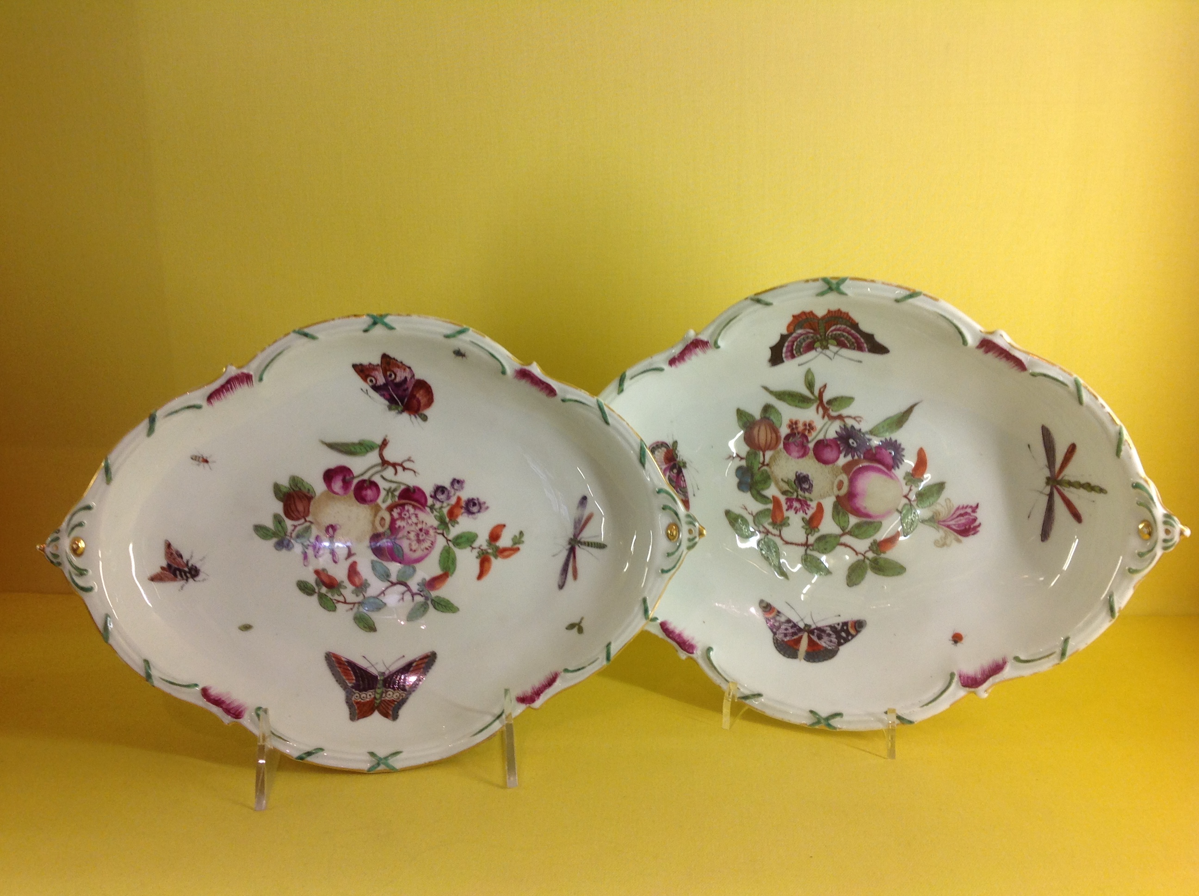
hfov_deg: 52.7
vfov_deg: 40.6
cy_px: 448
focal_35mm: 35
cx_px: 600
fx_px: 1211
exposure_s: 1/30
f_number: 2.4
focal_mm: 4.28
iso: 50
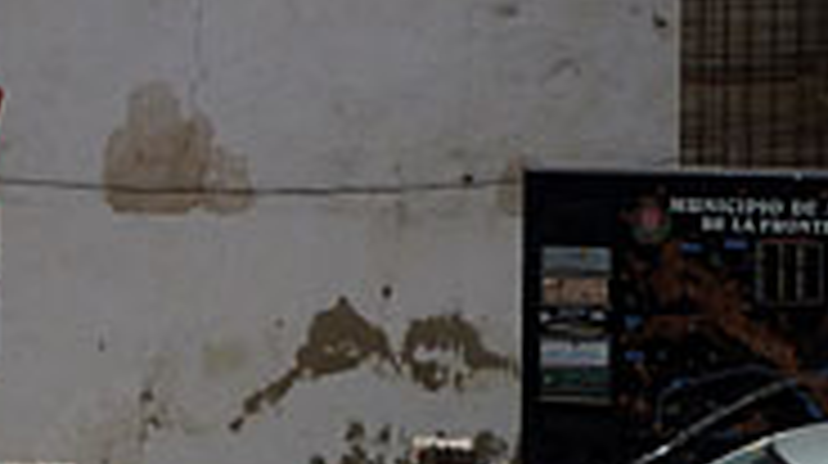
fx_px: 5614
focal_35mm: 256
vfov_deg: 4.7
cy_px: -149
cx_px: -338
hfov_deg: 8.3
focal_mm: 11.9
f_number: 5.6
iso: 80
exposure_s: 1/500
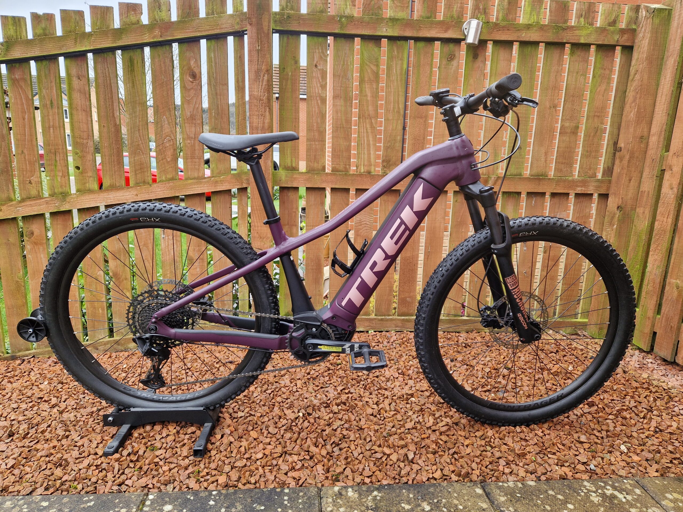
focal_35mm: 23
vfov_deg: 58.9
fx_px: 454
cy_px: 256
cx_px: 342
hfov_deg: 73.9
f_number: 1.8
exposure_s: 1/180
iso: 64
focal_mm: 5.4
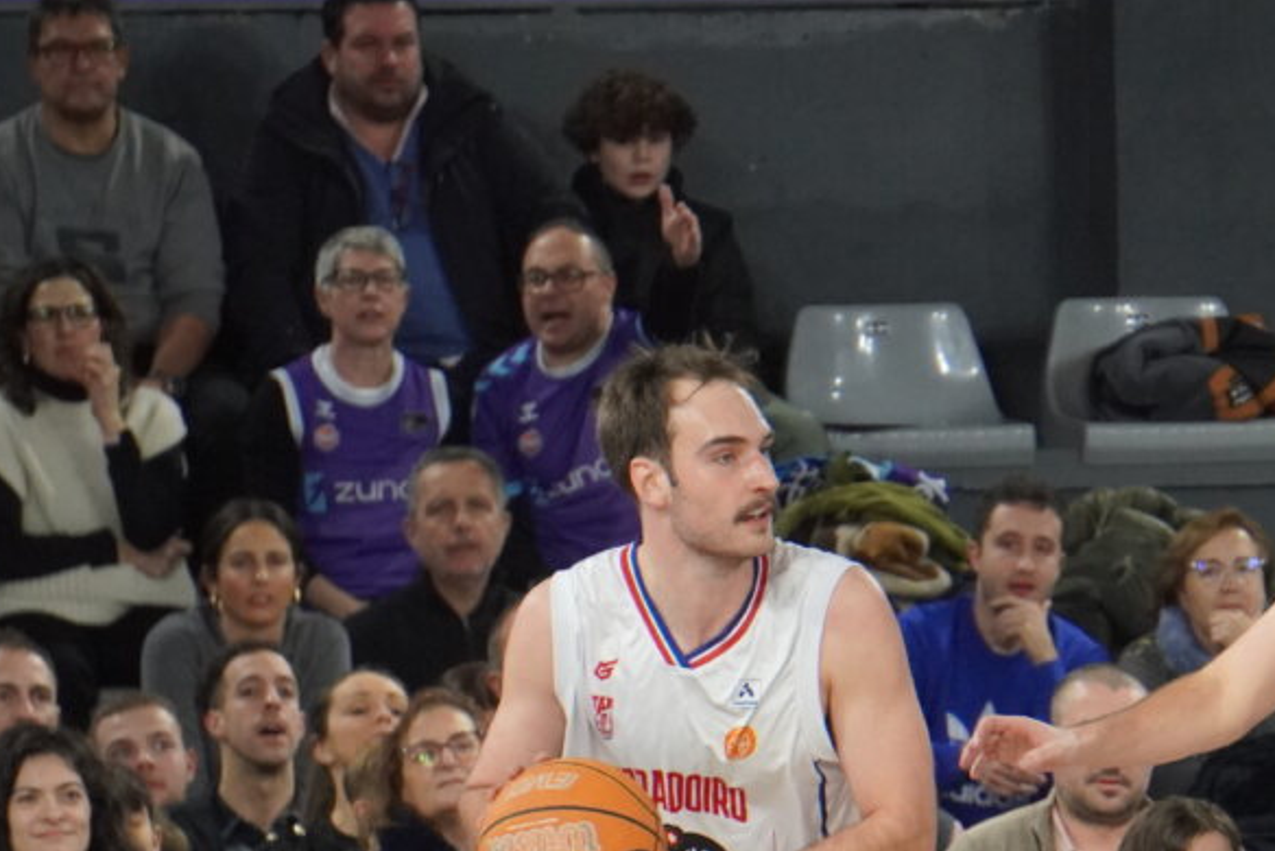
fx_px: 24448
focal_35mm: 690
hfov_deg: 3.0
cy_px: 771
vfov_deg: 2.0
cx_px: 1054
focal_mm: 210
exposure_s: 1/400
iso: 2500
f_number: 6.3
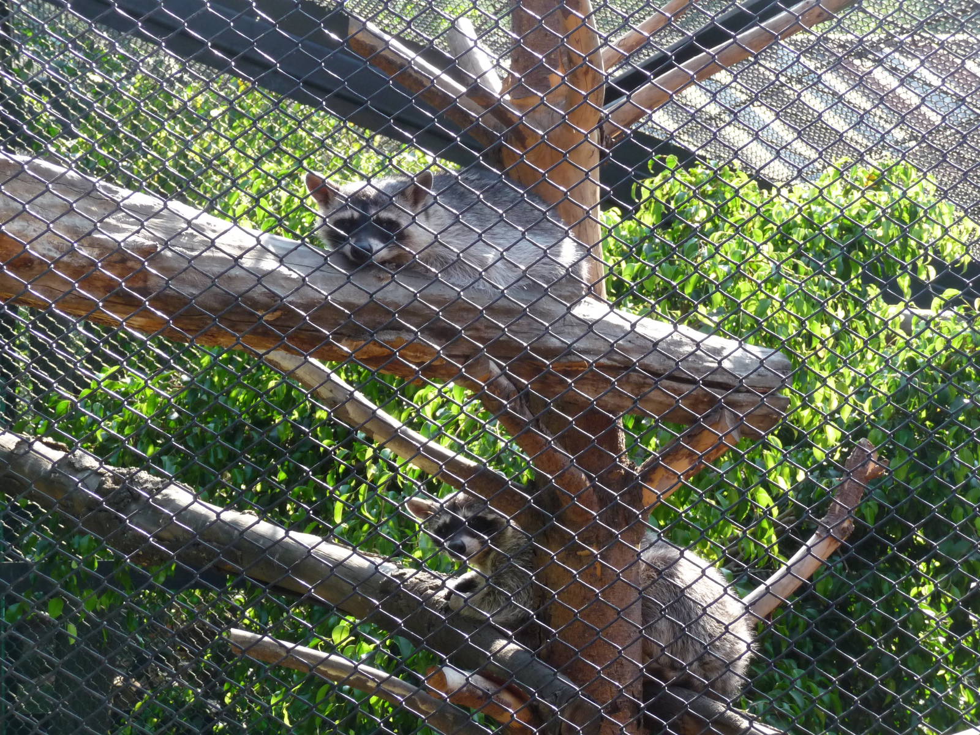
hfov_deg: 22.0
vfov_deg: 16.6
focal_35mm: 89
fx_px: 2520
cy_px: 368
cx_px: 490
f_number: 4.7
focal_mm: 15.2
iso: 200
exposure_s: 1/125
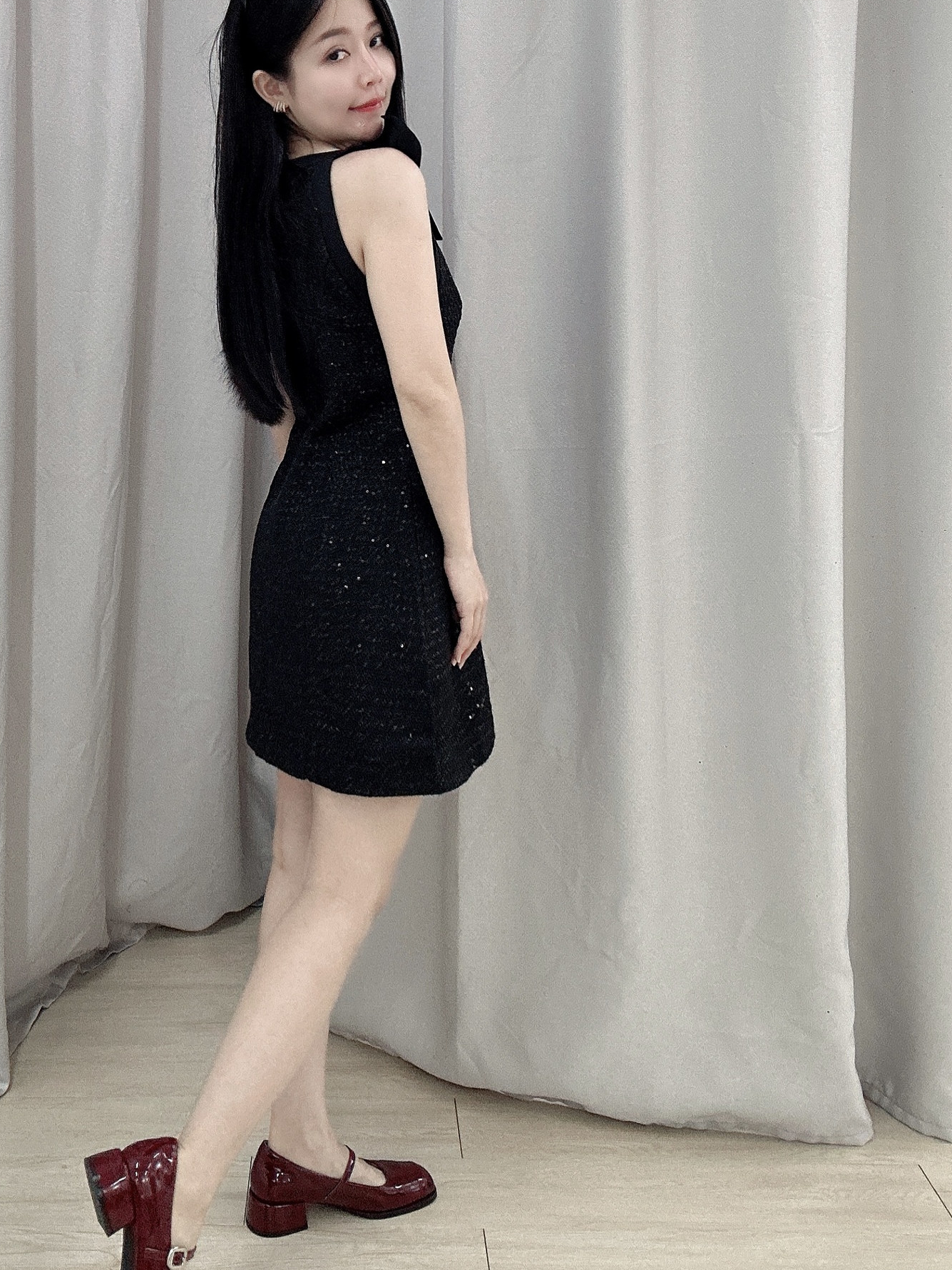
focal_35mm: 31
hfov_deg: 44.8
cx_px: 323
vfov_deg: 58.3
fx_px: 1137
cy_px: 605
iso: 100
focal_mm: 2.69
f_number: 1.9
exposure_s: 1/50
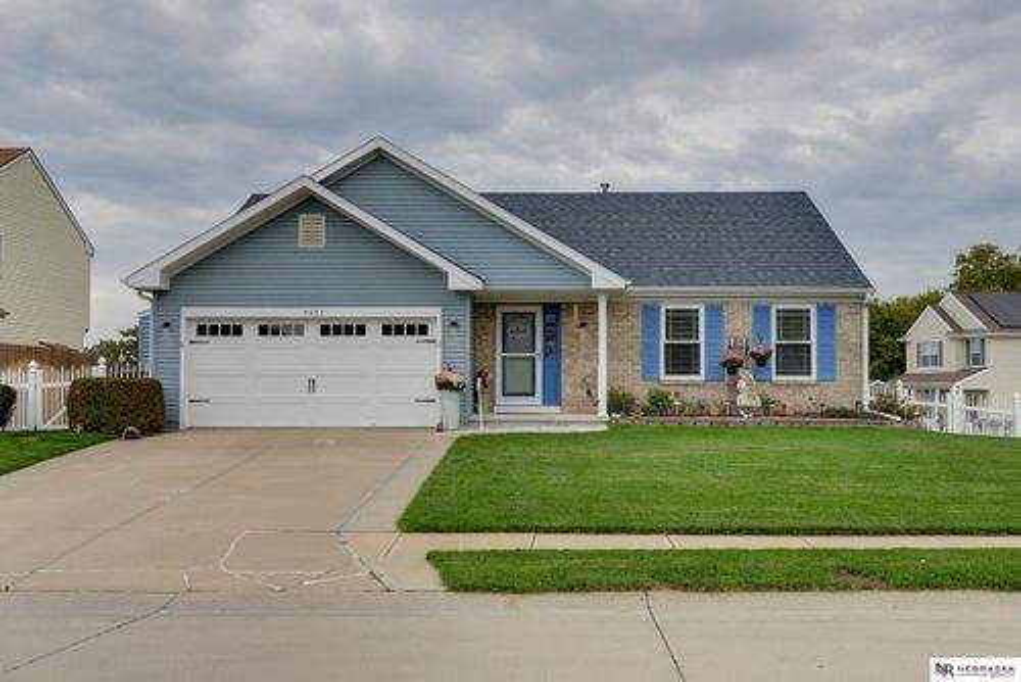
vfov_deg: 37.9
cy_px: 341
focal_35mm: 35
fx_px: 993
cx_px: 510
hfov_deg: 54.4
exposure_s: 1/20
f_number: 16
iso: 125
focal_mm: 35
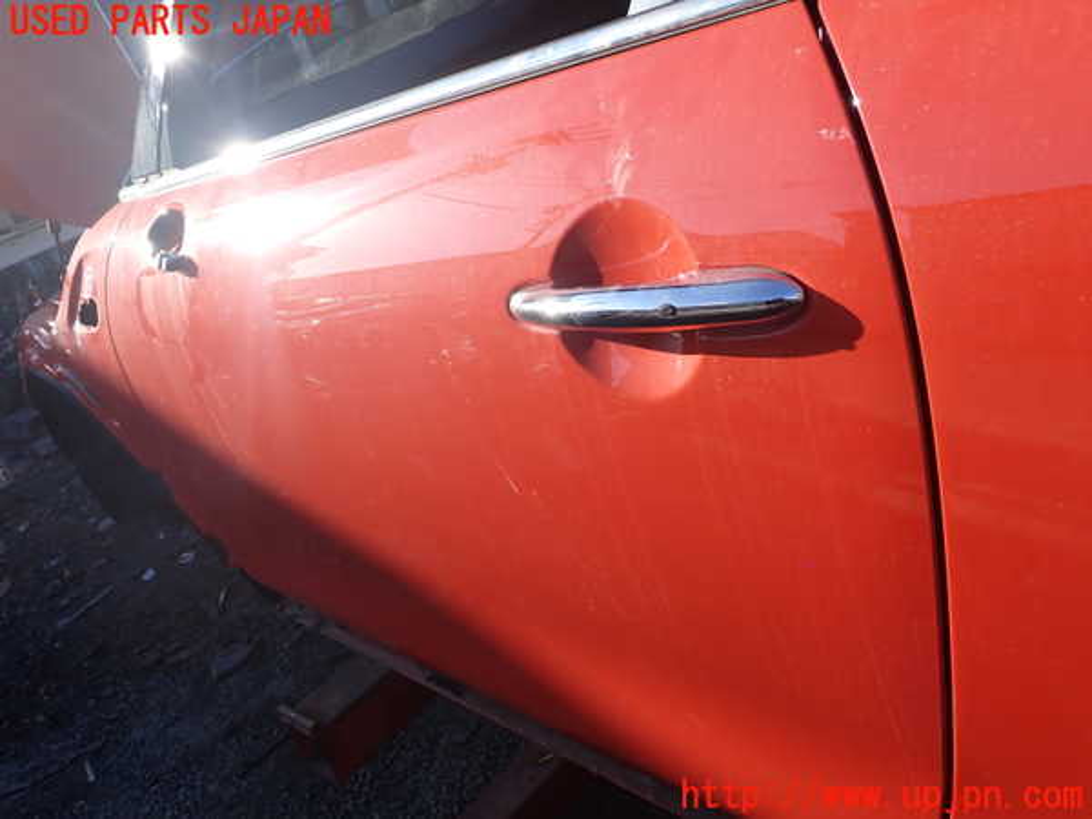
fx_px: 946
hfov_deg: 60.0
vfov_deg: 46.8
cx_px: 546
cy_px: 410
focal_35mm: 30
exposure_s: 1/500
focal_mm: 5.4
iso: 100
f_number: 3.2
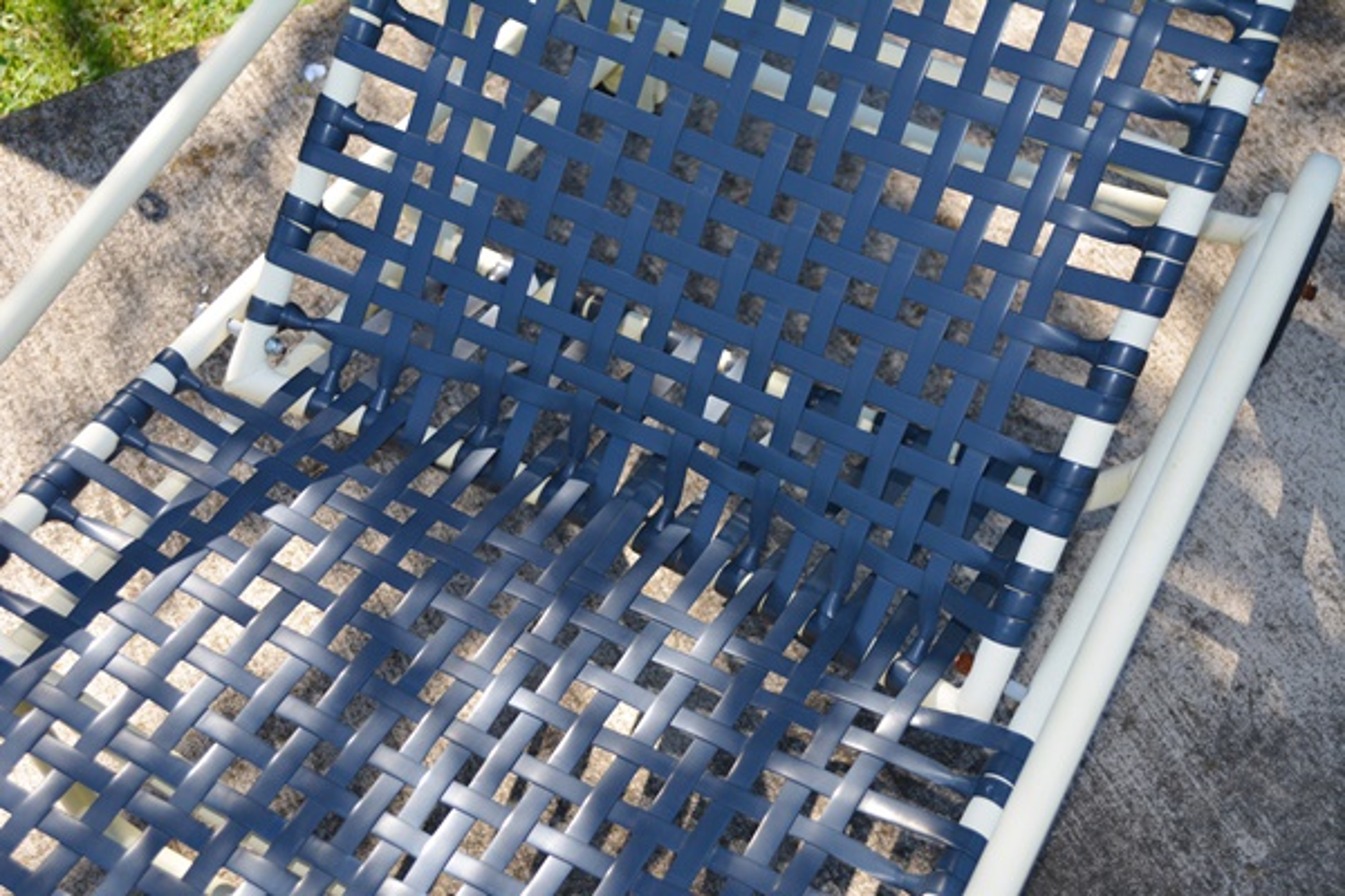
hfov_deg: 41.1
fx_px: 1793
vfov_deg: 28.1
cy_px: 448
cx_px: 672
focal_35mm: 48
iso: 110
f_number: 4.8
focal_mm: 32
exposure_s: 1/200
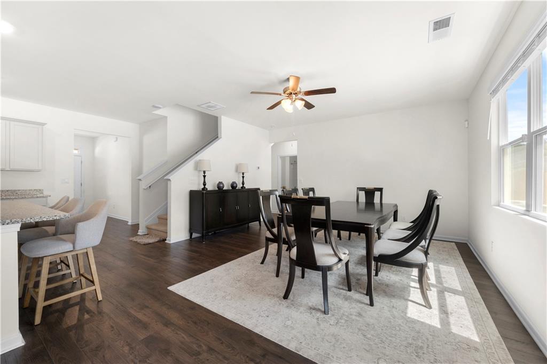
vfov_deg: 81.2
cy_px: 182
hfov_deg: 104.3
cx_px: 274
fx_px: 213
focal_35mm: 14
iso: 640
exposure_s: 1/15
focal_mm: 14
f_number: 9
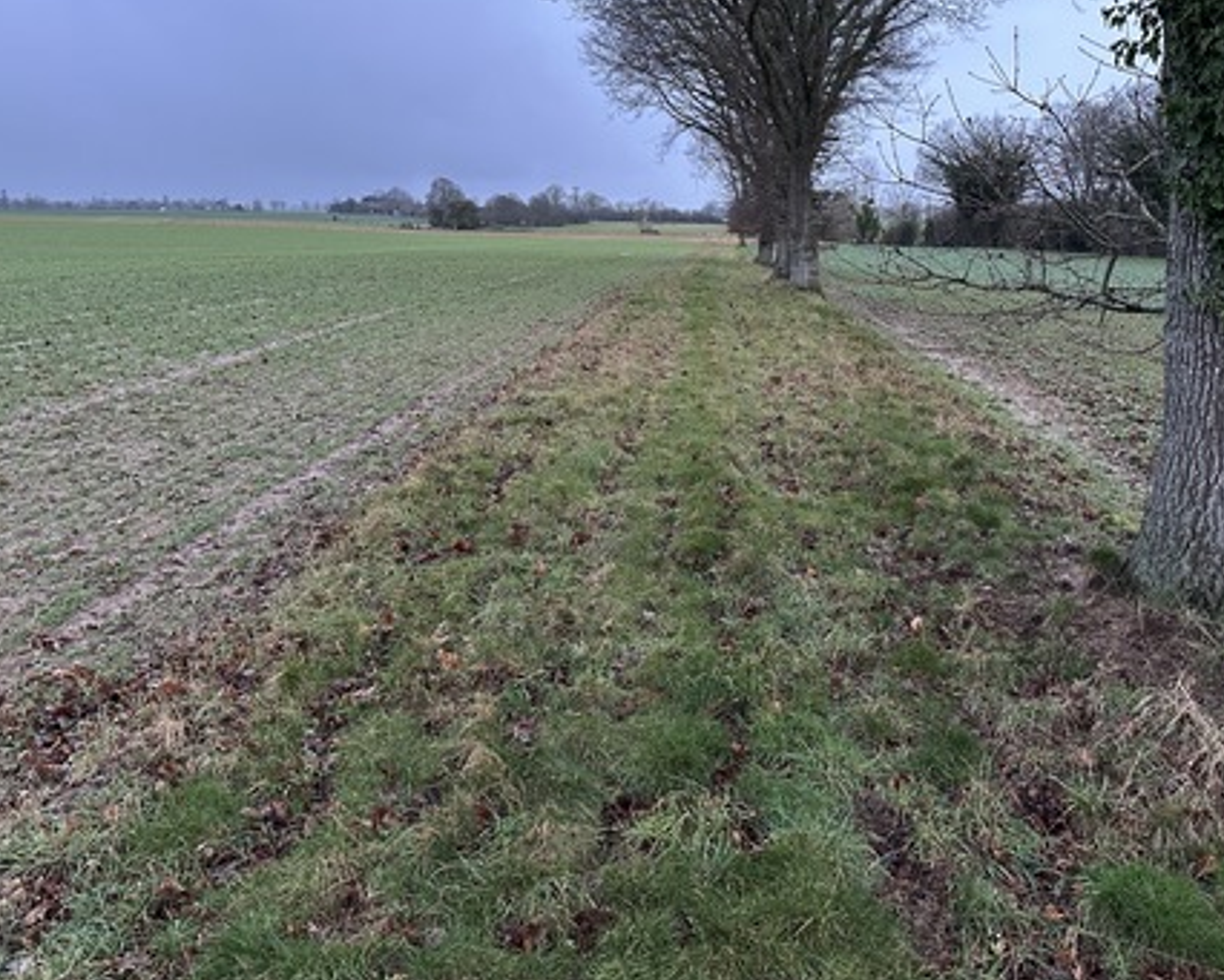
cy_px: 351
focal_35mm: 33
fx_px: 1196
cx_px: 704
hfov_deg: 54.0
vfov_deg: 44.1
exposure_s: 1/60
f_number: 1.78
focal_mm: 6.86
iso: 250
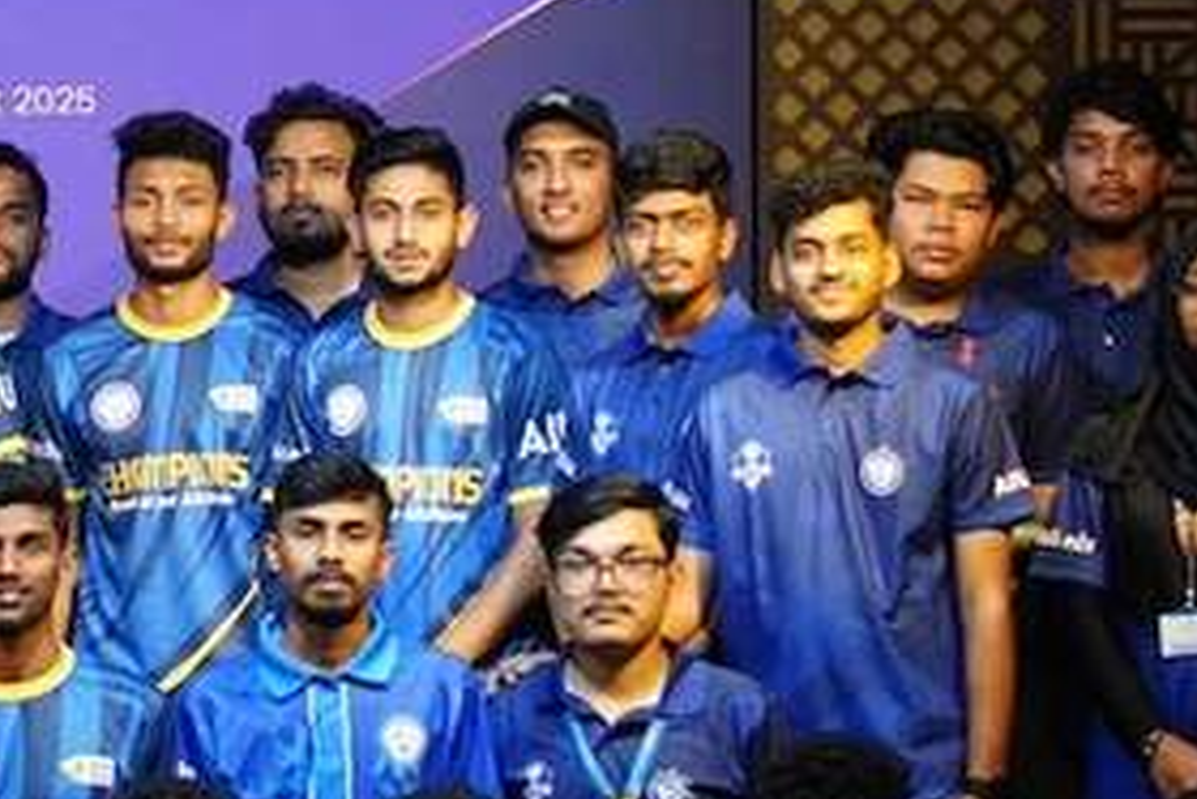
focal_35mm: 192
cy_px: 306
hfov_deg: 10.5
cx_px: -231
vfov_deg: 7.2
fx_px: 6381
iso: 400
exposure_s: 1/100
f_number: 1.7
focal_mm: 35
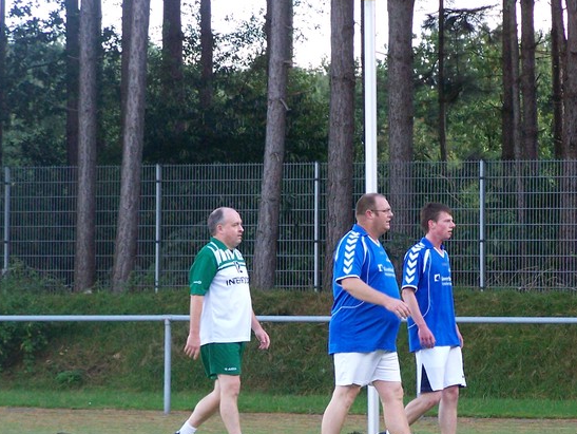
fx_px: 4337
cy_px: 355
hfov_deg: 7.6
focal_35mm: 260
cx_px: 373
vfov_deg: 5.7
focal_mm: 23.1
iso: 160
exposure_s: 1/200
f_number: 3.3
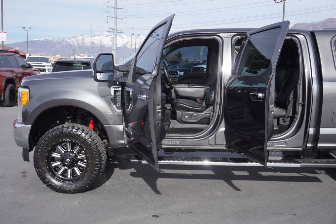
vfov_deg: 35.5
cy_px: 112
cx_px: 168
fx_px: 350
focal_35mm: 38
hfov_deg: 51.3
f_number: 10
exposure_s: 1/125
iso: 100
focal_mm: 25
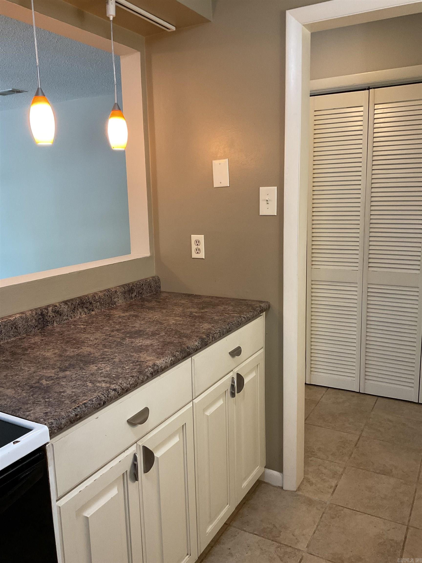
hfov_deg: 48.2
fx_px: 471
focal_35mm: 29
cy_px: 282
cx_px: 211
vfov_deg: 61.7
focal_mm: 3
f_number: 1.8
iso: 125
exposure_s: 1/60
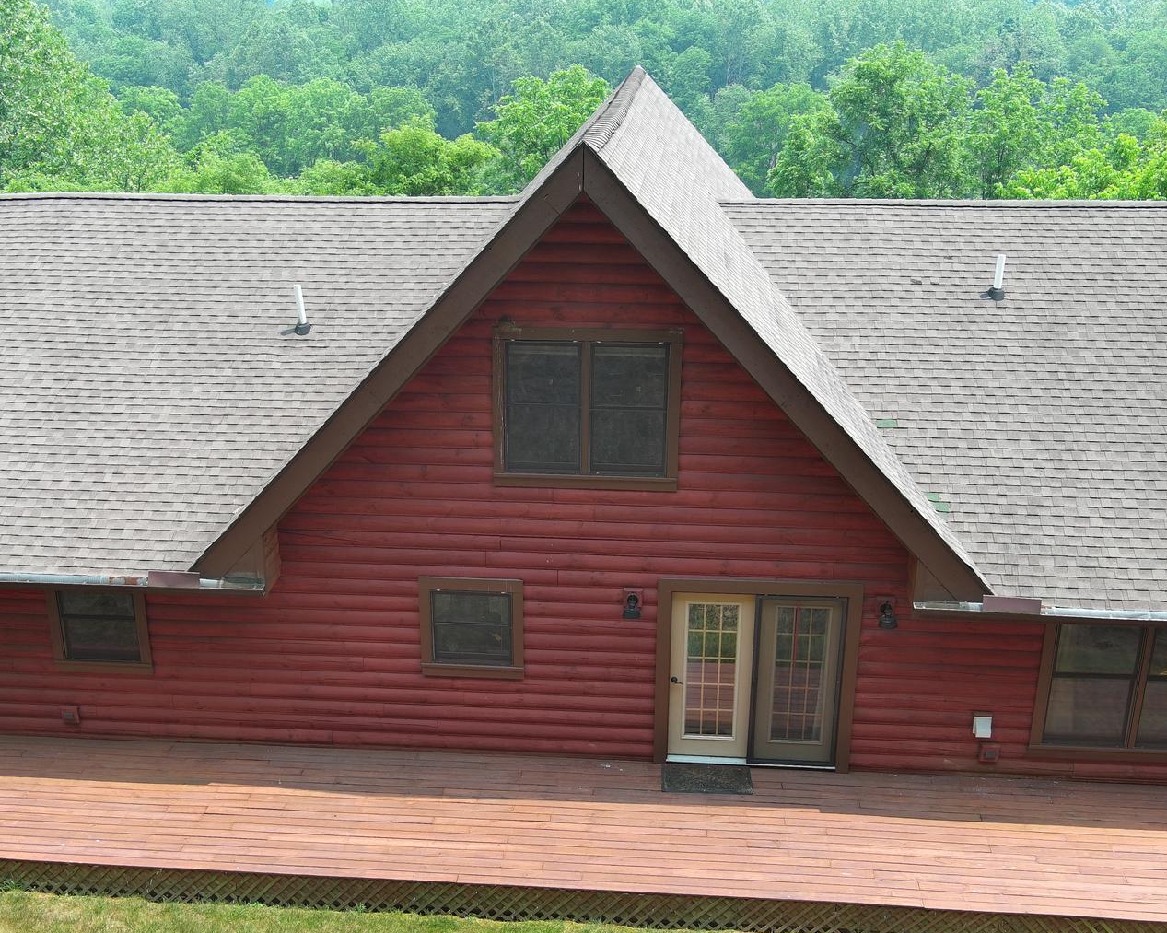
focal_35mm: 44
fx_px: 1519
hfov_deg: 42.0
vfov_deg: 33.9
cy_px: 595
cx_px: 545
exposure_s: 1/371
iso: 100
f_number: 2.8
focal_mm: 10.57
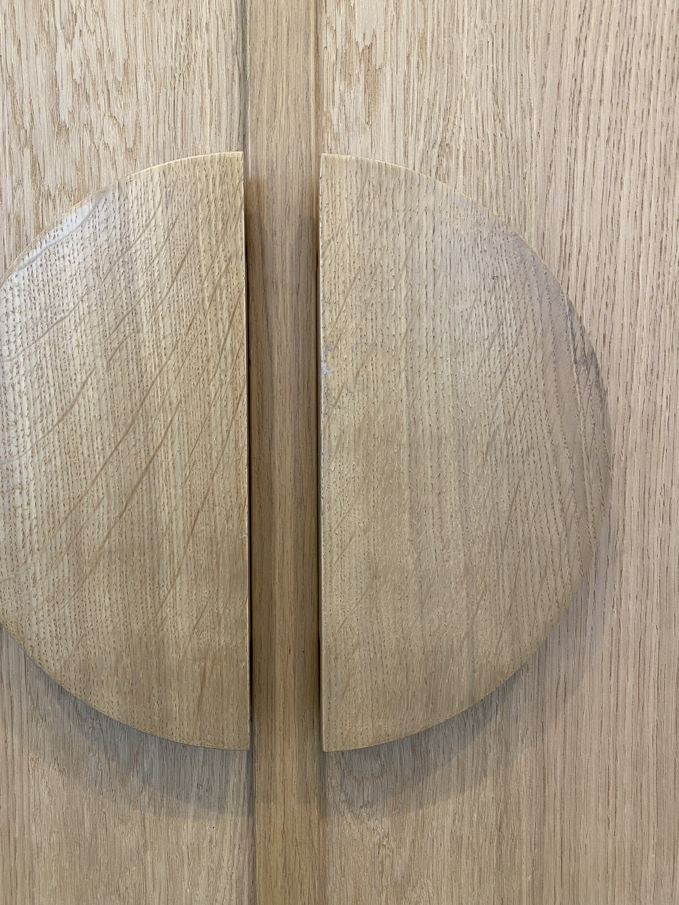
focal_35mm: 29
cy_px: 437
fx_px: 758
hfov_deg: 48.1
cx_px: 304
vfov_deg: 61.6
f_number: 1.8
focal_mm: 4.25
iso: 100
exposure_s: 1/50
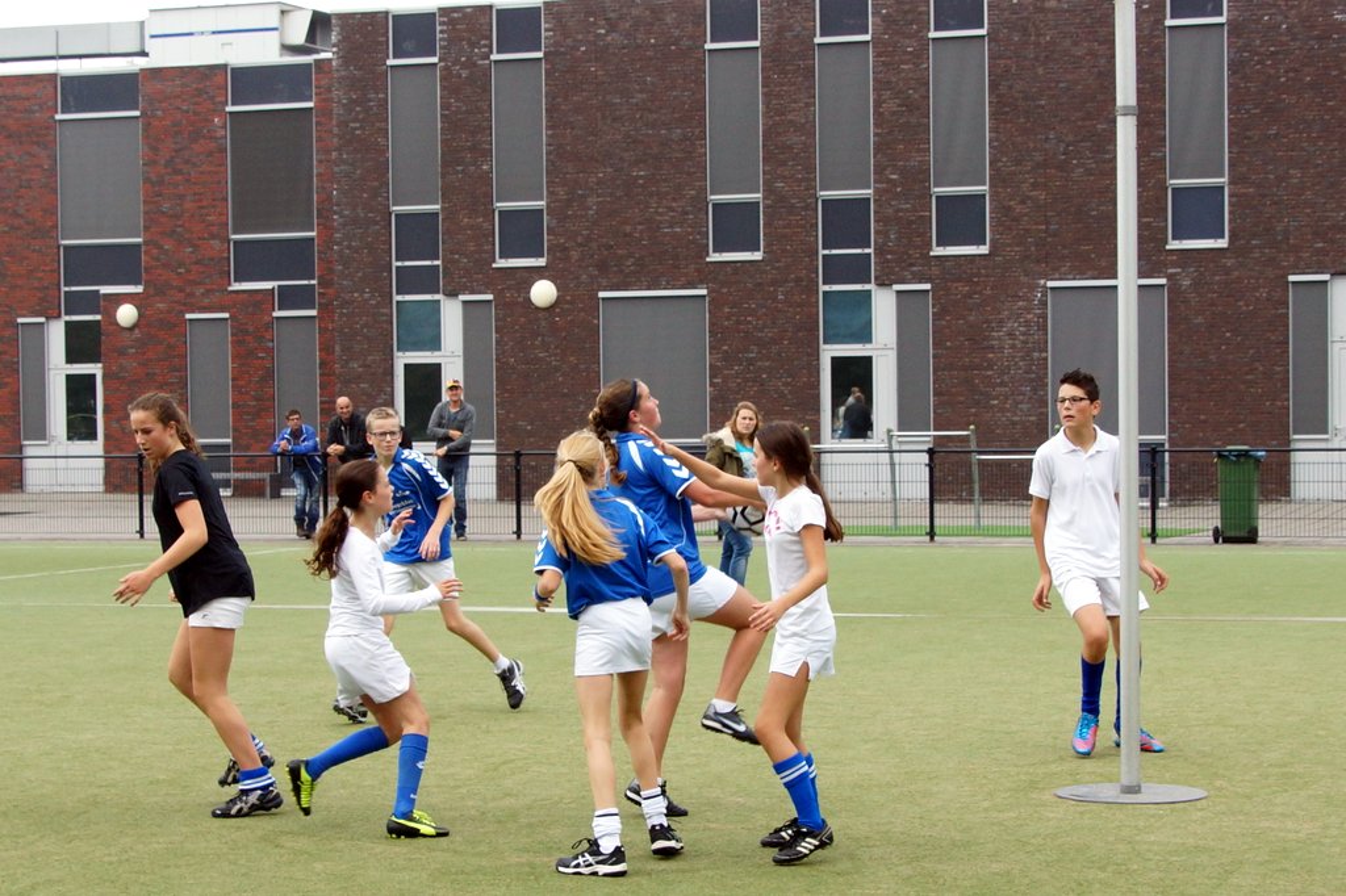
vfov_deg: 34.2
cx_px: 673
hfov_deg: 49.6
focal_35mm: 39
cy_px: 448
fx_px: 1458
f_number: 6.3
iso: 400
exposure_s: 1/500
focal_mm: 26
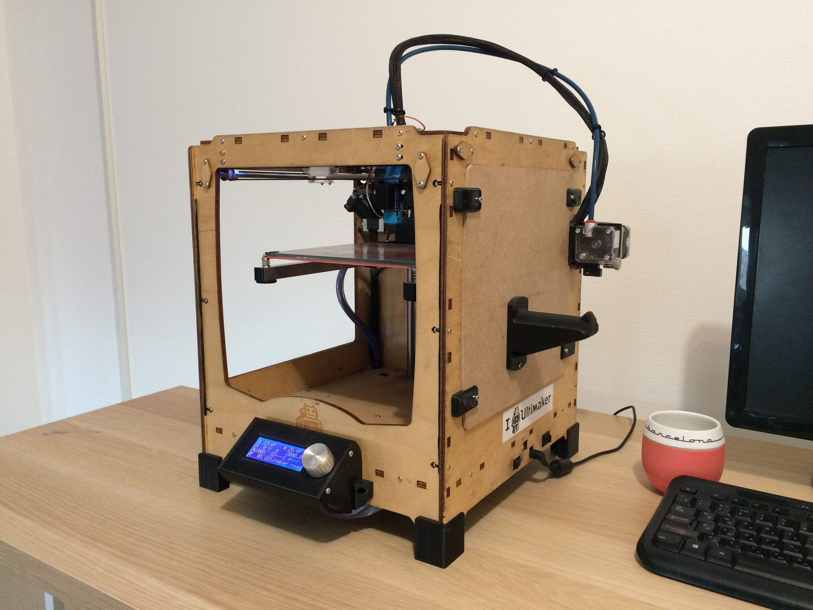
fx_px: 681
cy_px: 305
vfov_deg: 48.2
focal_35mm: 29
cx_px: 406
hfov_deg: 61.7
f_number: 2.2
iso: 200
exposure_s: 1/33
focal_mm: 4.15
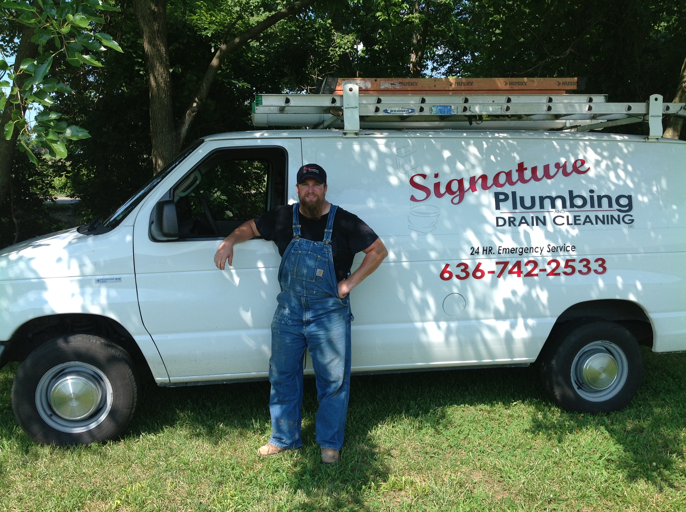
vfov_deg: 40.6
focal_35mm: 35
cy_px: 256
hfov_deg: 52.7
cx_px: 343
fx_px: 693
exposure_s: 1/840
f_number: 2.4
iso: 50
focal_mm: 4.28
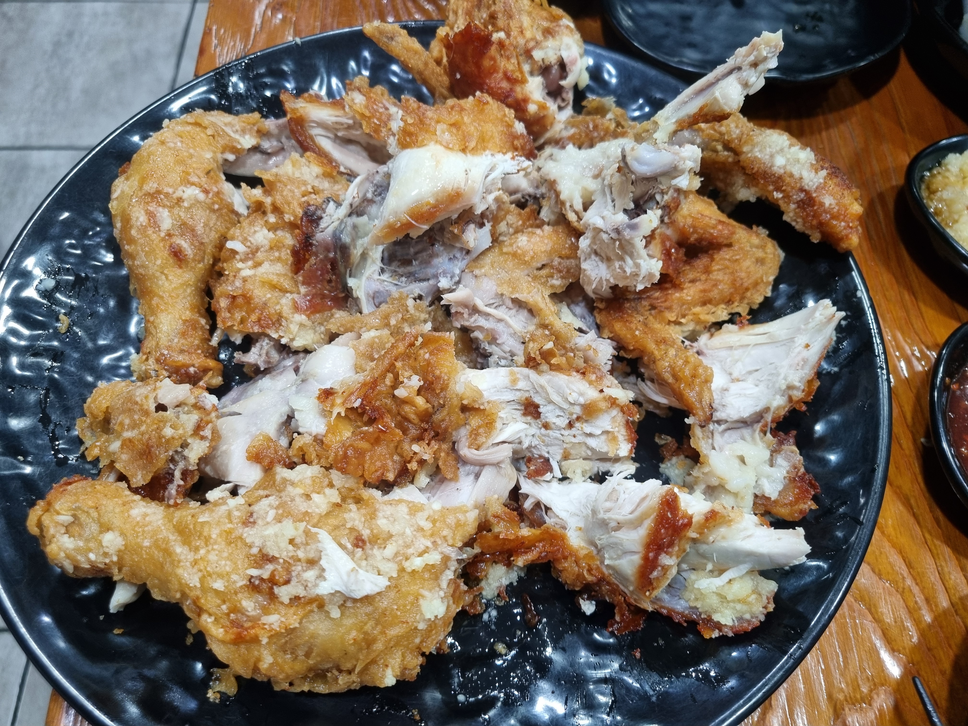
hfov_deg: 67.3
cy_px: 363
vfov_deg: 53.1
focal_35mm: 26
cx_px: 484
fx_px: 727
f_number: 1.8
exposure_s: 1/40
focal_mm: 5.4
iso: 200
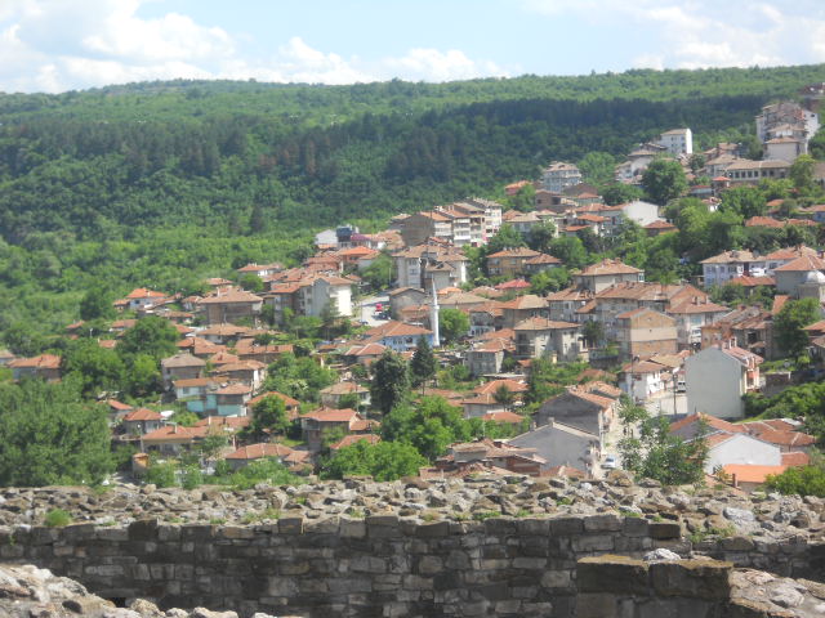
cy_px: 309
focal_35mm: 92
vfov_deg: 16.1
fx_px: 2193
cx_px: 412
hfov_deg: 21.3
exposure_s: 1/250
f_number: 5.4
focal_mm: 16.5
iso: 80
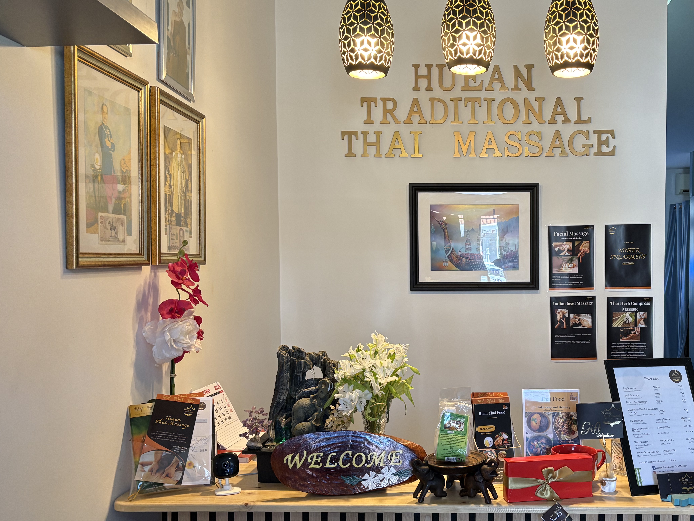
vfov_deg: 39.6
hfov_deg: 50.4
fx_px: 722
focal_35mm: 36
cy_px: 285
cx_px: 467
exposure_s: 1/50
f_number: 1.6
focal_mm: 5.96
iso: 100
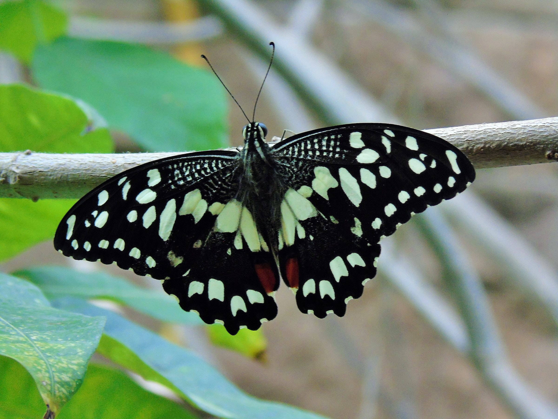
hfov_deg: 12.2
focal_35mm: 162
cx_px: 279
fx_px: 2611
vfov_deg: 9.2
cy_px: 210
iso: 400
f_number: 4.9
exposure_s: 1/125
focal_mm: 29
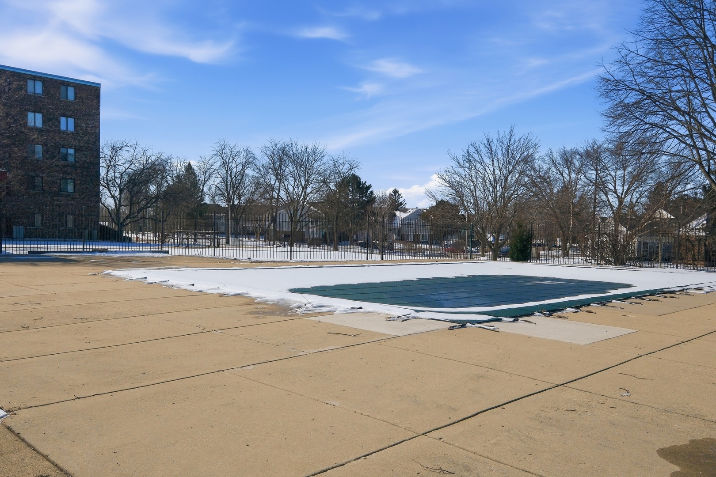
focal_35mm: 29
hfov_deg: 63.7
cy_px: 238
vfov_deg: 45.0
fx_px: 577
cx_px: 358
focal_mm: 19.1
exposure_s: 1/10500
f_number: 8
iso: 640
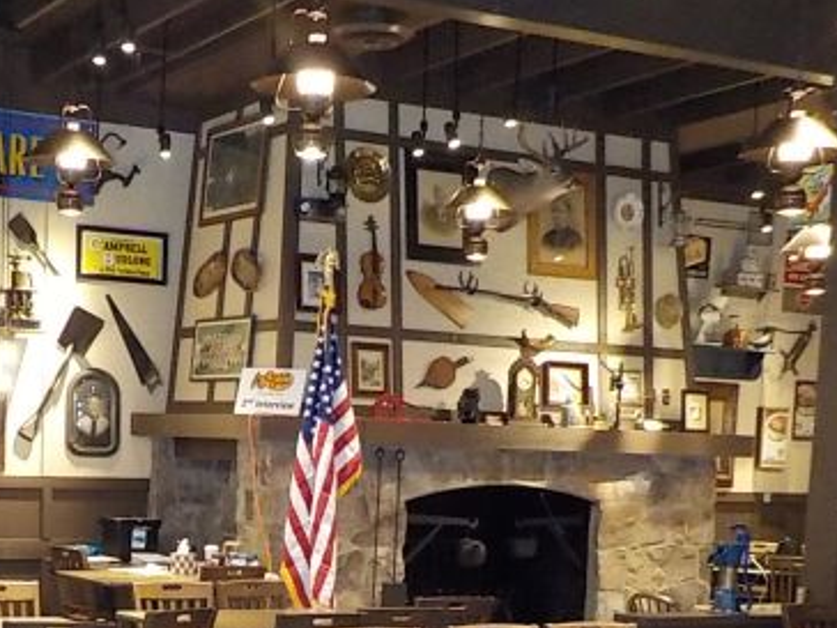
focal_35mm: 66
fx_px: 1596
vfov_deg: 21.4
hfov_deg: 29.2
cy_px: 635
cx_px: 294
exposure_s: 1/30
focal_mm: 4.1
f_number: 3.3
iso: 800
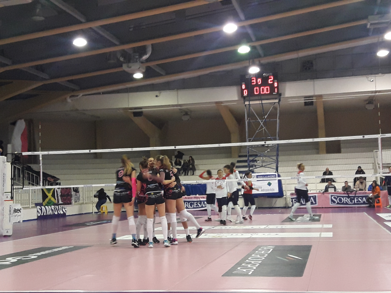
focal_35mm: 28
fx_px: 316
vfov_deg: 49.7
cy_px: 146
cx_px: 196
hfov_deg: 63.4
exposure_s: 1/20
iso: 160
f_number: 1.9
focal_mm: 3.7
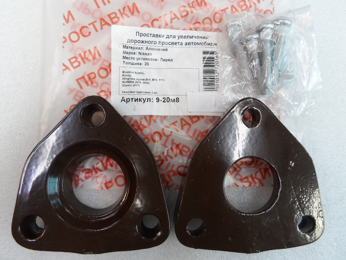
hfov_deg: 69.4
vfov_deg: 54.9
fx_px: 250
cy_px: 130
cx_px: 173
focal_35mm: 25
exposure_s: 1/30
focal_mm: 4.5
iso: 120
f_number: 2.5
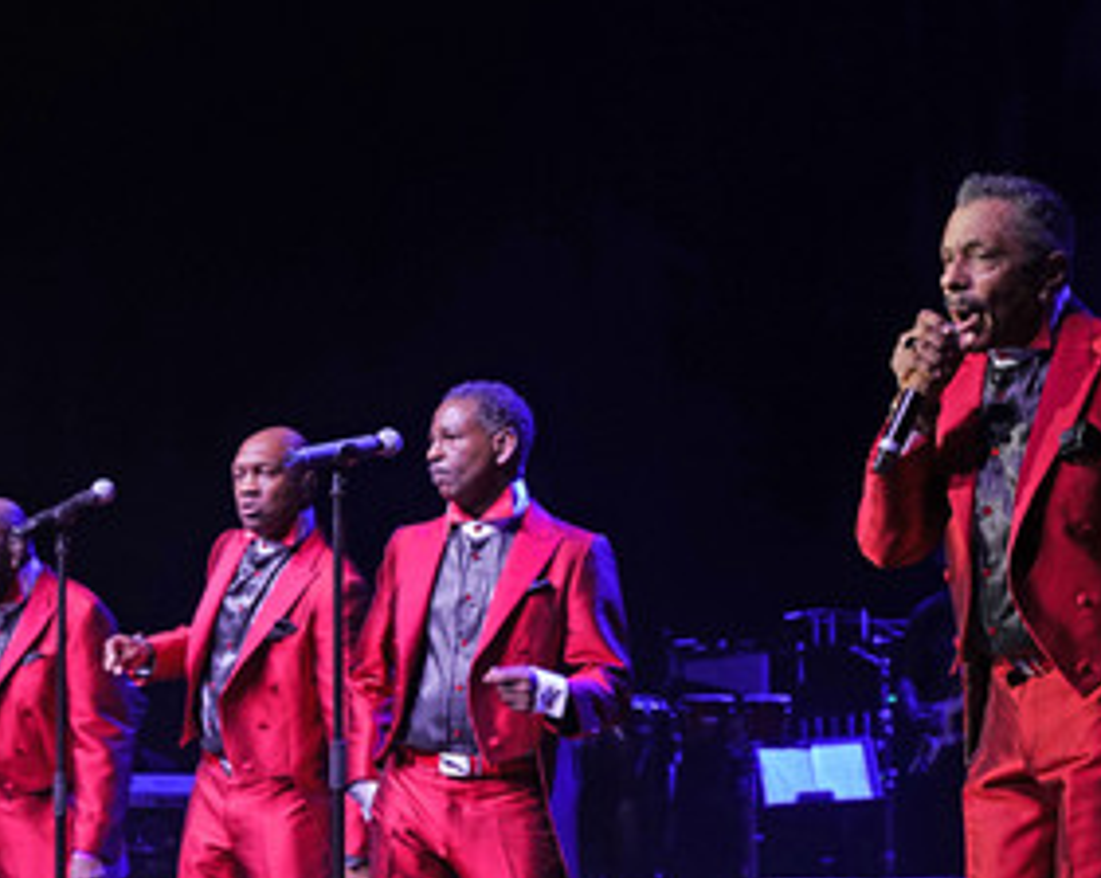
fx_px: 3287
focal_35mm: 101
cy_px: 584
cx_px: 472
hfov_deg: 19.0
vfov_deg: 15.2
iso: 1600
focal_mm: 67
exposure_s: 1/160
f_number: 5.6
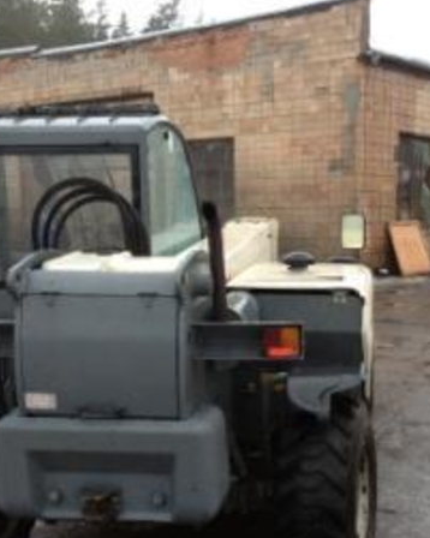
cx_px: 274
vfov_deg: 30.8
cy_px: 342
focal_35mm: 61
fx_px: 971
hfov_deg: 24.9
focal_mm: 4.28
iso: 80
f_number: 2.4
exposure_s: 1/120
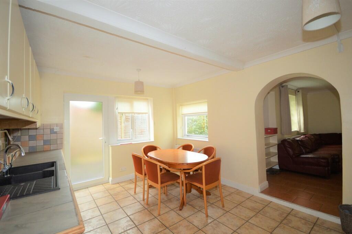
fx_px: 147
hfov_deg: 100.4
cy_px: 117
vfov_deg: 77.2
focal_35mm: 15
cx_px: 176
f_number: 4
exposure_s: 1/60
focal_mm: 10
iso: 400
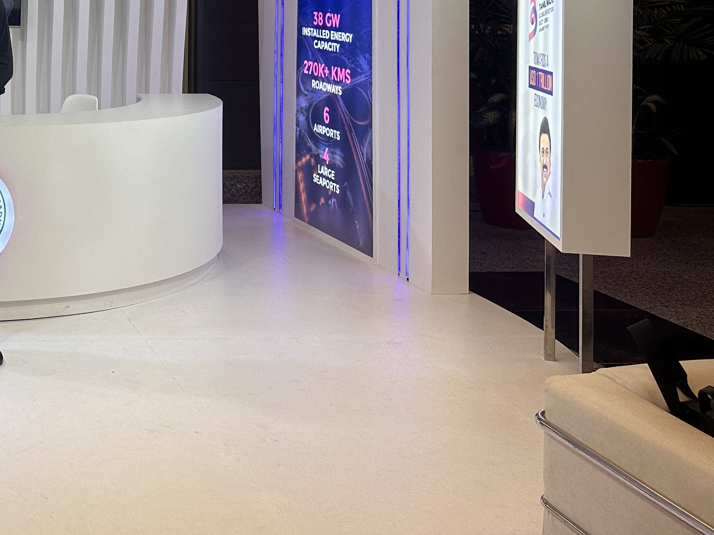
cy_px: 0
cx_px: -33
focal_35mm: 53
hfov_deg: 32.6
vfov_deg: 26.1
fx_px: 1093
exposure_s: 1/313
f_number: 1.78
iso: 80
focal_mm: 6.86
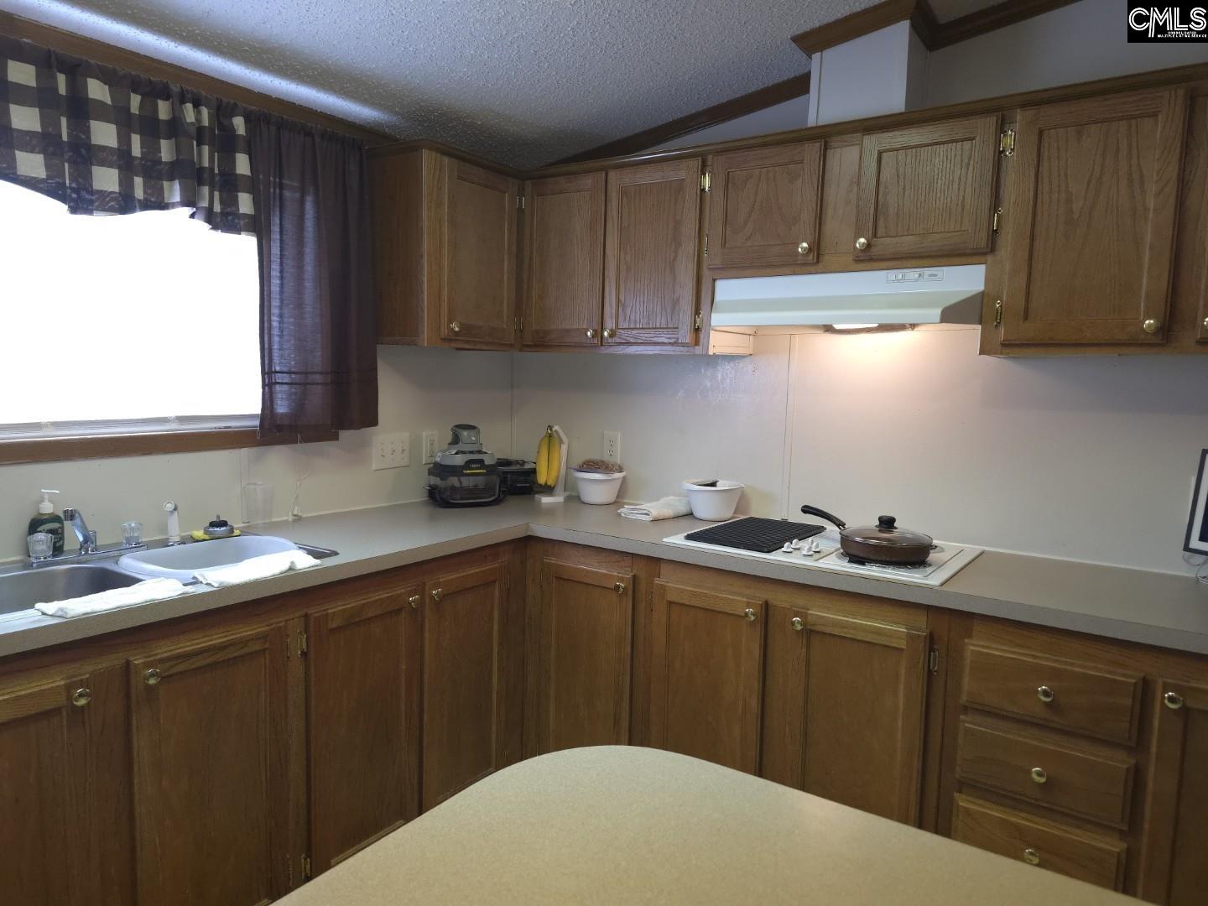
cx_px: 604
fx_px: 803
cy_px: 453
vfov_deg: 58.9
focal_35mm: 23
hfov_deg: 73.9
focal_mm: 6.3
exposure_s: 1/203
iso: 500
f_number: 1.7
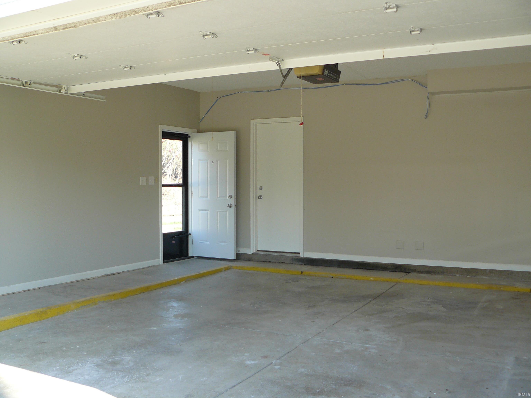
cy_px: 199
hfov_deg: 51.4
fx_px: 552
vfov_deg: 39.7
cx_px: 266
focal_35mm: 36
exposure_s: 1/100
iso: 100
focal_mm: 6
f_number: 2.8
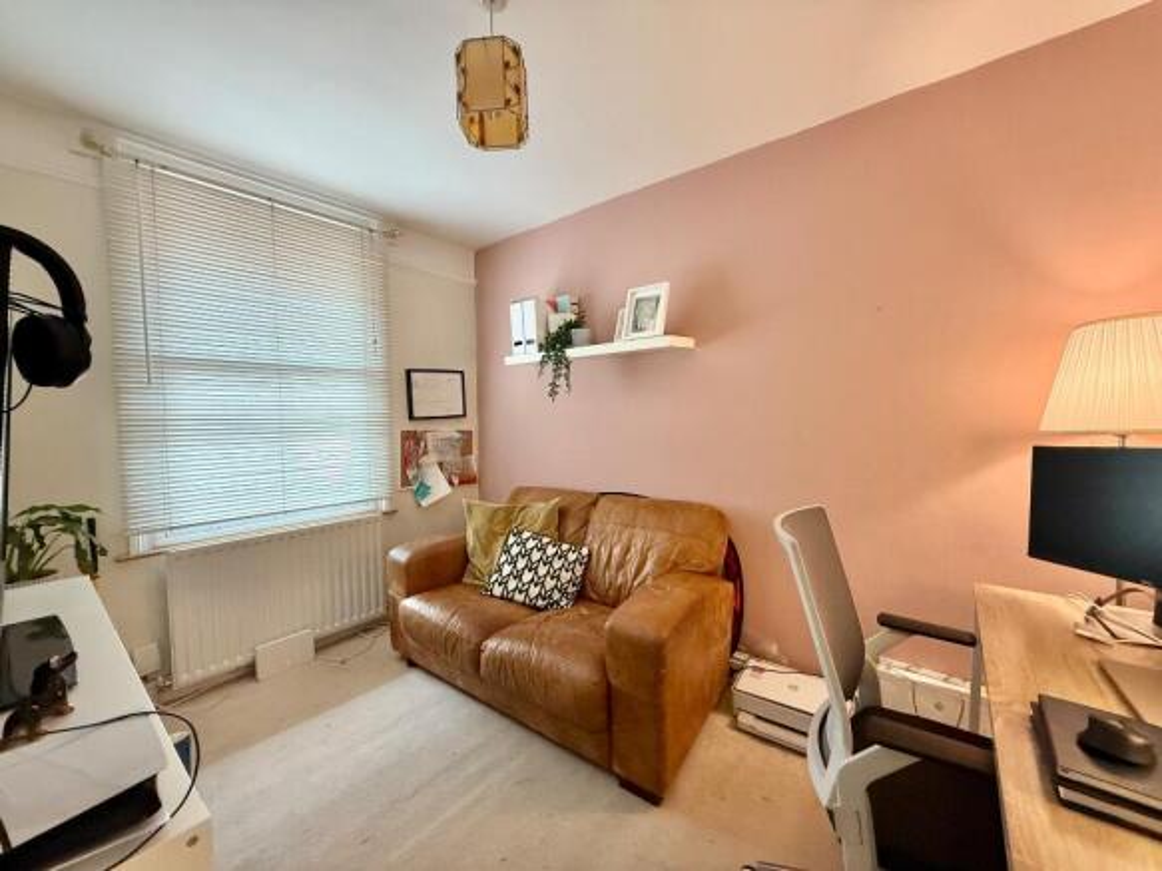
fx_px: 470
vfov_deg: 85.7
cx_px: 581
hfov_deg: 102.1
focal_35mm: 14
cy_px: 436
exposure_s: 1/64
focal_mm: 2.22
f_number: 2.2
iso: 400
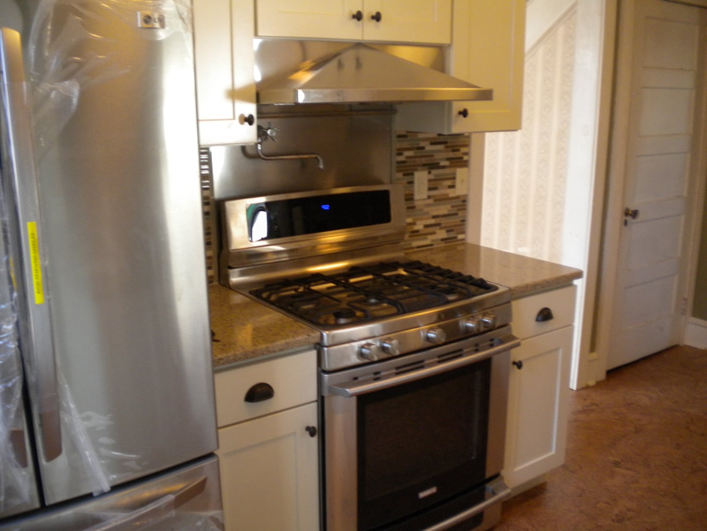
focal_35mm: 35
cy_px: 266
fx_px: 715
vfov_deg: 40.7
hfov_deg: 52.6
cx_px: 354
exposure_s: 1/50.8
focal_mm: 6.3
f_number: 3.1
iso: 323
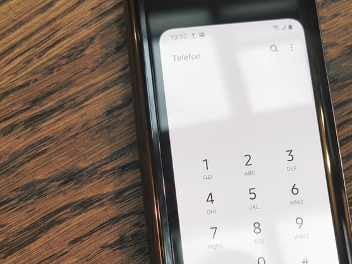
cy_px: 215
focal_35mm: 62
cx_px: 234
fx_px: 631
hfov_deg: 31.0
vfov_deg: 23.3
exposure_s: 1/100
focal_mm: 5.56
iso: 100
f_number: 1.6
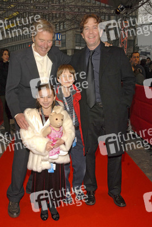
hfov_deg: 40.1
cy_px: 114
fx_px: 208
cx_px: 76
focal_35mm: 33
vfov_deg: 57.2
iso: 400
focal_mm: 22
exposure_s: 1/100
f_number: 10
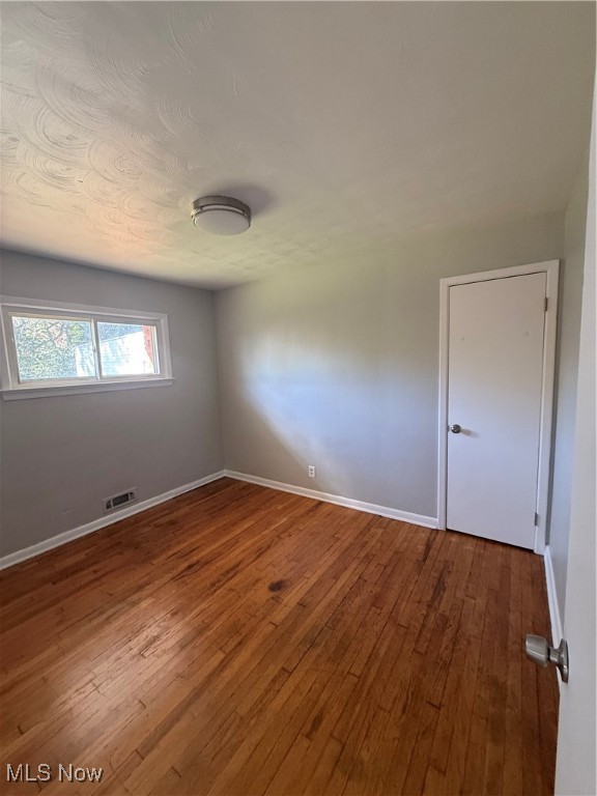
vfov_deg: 102.1
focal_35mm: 14
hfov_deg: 85.7
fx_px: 322
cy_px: 398
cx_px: 298
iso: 320
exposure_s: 1/66
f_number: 2.2
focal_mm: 2.22
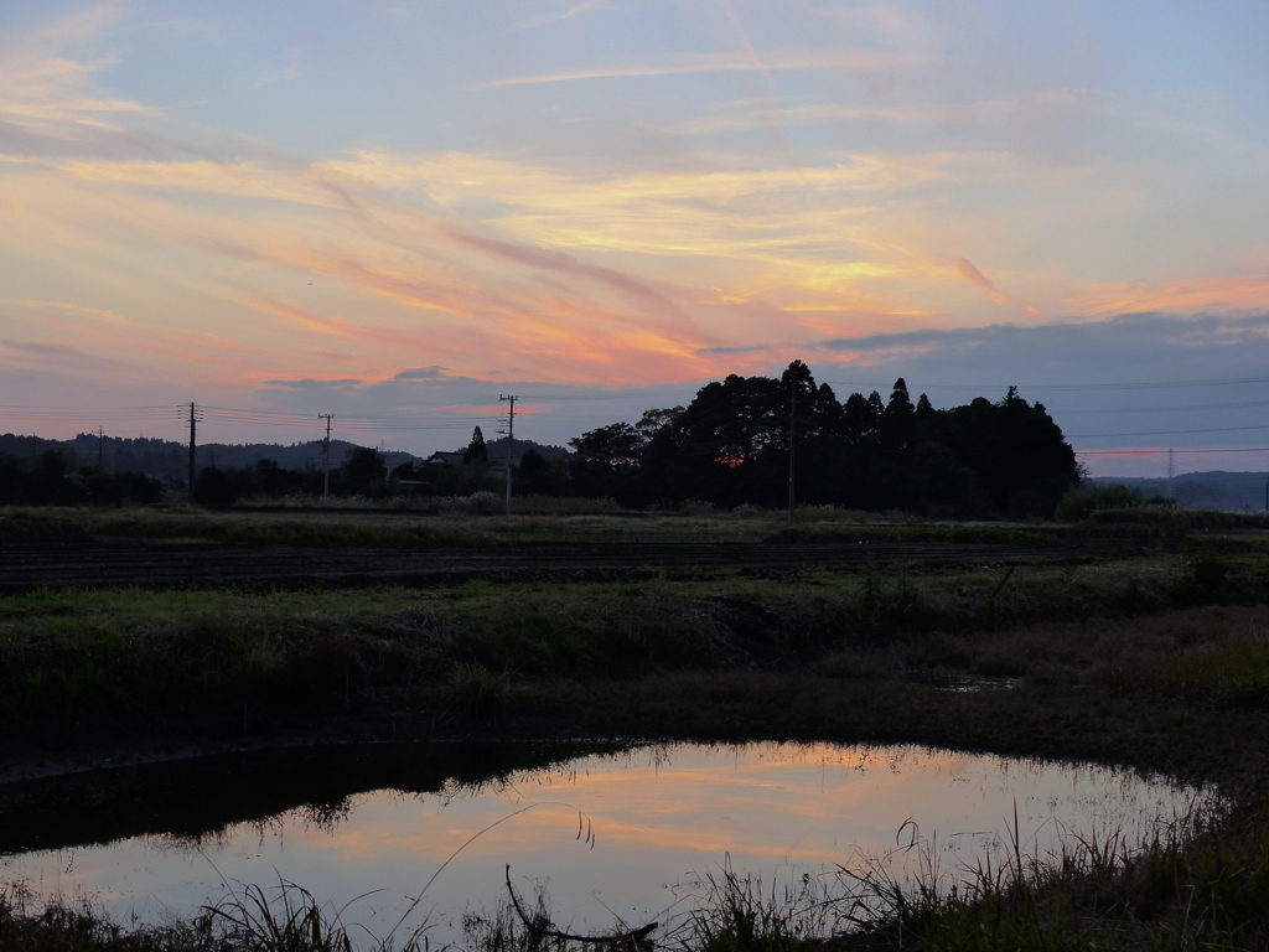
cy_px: 476
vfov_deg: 30.9
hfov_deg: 40.4
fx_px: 1723
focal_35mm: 47
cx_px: 634
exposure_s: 1/160
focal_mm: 8.4
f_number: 2.8
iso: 200
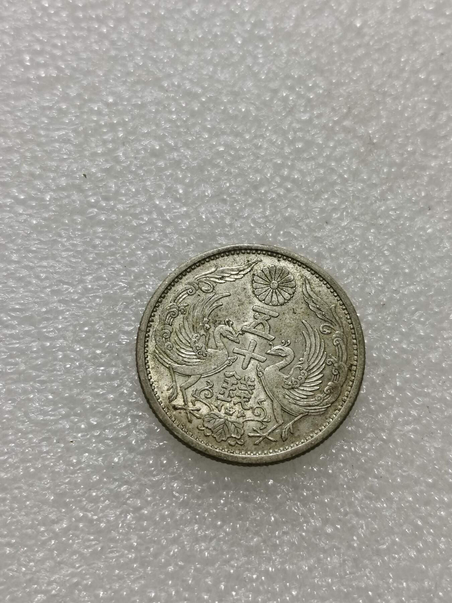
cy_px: 302
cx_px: 226
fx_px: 1010
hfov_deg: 25.2
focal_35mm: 58
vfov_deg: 33.2
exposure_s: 1/120
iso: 80
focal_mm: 5.58
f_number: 1.8
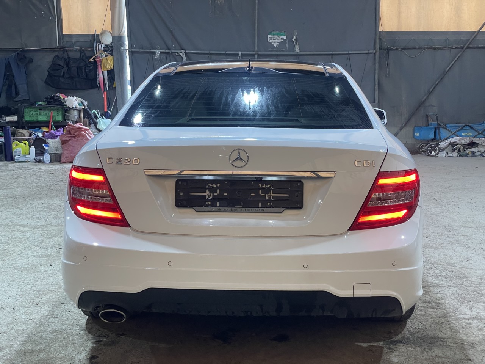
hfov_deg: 36.8
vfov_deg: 28.0
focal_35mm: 52
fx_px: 729
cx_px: 242
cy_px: 182
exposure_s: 1/120
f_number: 2
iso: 200
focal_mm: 6
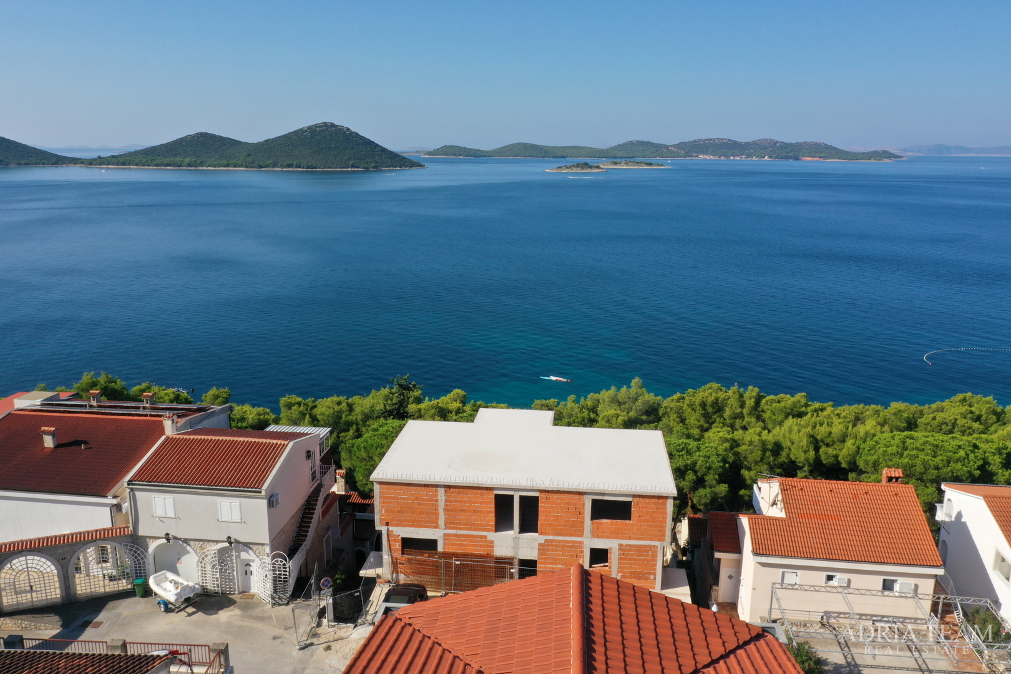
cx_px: 506
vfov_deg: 46.4
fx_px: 786
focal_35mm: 28
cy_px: 337
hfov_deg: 65.5
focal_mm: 10.26
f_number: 11
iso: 100
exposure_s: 1/120
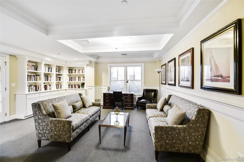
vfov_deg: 73.7
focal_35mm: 16
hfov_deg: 96.8
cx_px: 122
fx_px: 108
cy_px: 81
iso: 200
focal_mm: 16
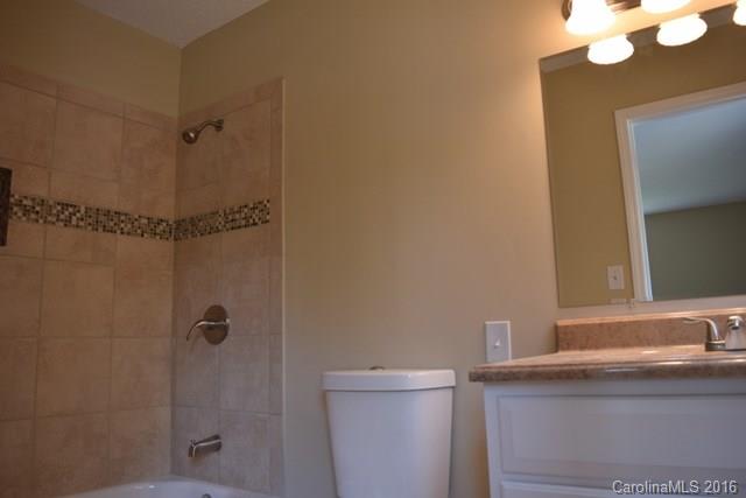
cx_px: 373
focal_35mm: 27
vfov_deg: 48.0
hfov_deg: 67.4
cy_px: 249
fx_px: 560
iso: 400
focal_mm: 18
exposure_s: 1/80
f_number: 4.5
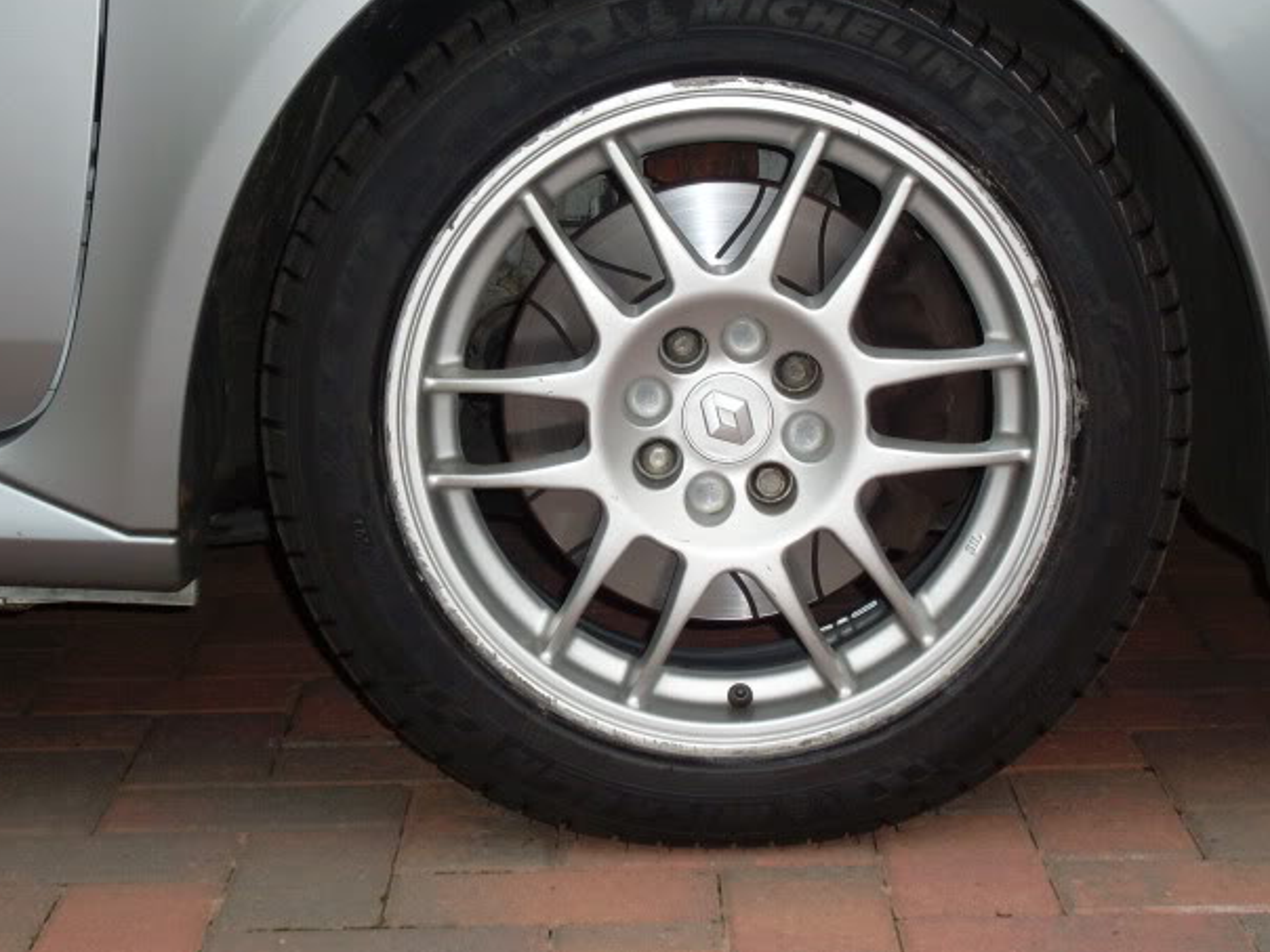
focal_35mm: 94
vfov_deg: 15.7
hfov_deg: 20.9
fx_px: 3449
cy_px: 403
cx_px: 706
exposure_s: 1/60
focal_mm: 11.7
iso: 100
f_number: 4.2
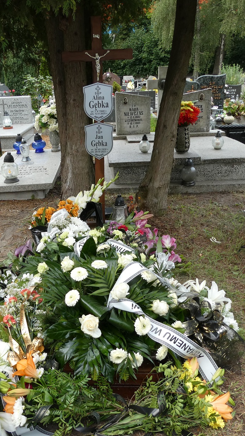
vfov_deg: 56.6
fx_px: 404
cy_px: 218
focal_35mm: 35
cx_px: 79
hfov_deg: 33.4
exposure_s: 1/125
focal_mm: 4.3
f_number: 3.3
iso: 80
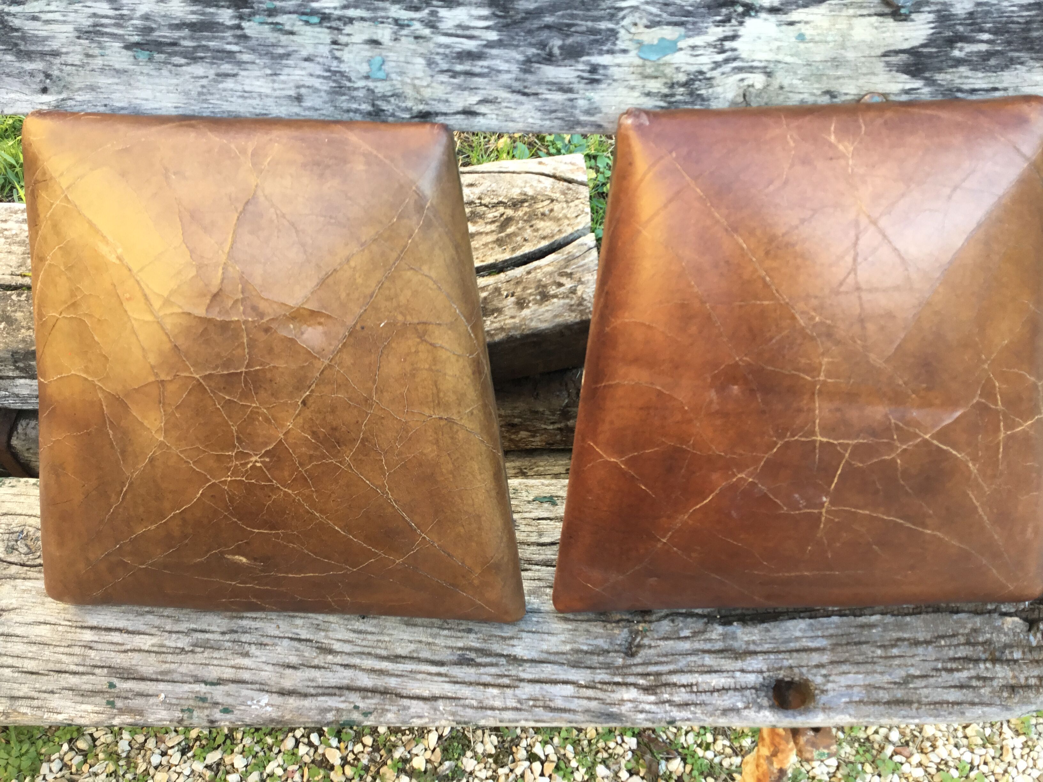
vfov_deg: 45.4
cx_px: 522
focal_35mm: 31
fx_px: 934
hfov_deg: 58.4
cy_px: 391
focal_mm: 3.3
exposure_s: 1/50
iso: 32
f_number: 2.4
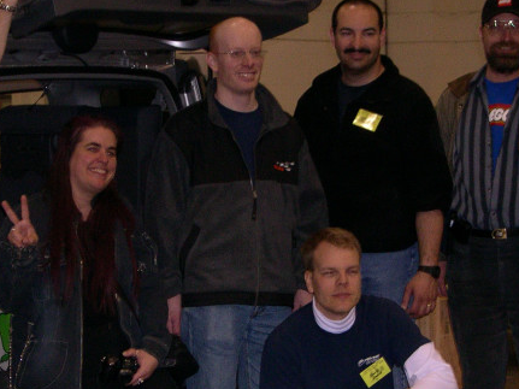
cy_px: 253
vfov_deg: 12.9
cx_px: 205
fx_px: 1724
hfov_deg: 17.1
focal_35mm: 115
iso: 400
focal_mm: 13.2
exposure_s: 1/60
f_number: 3.5
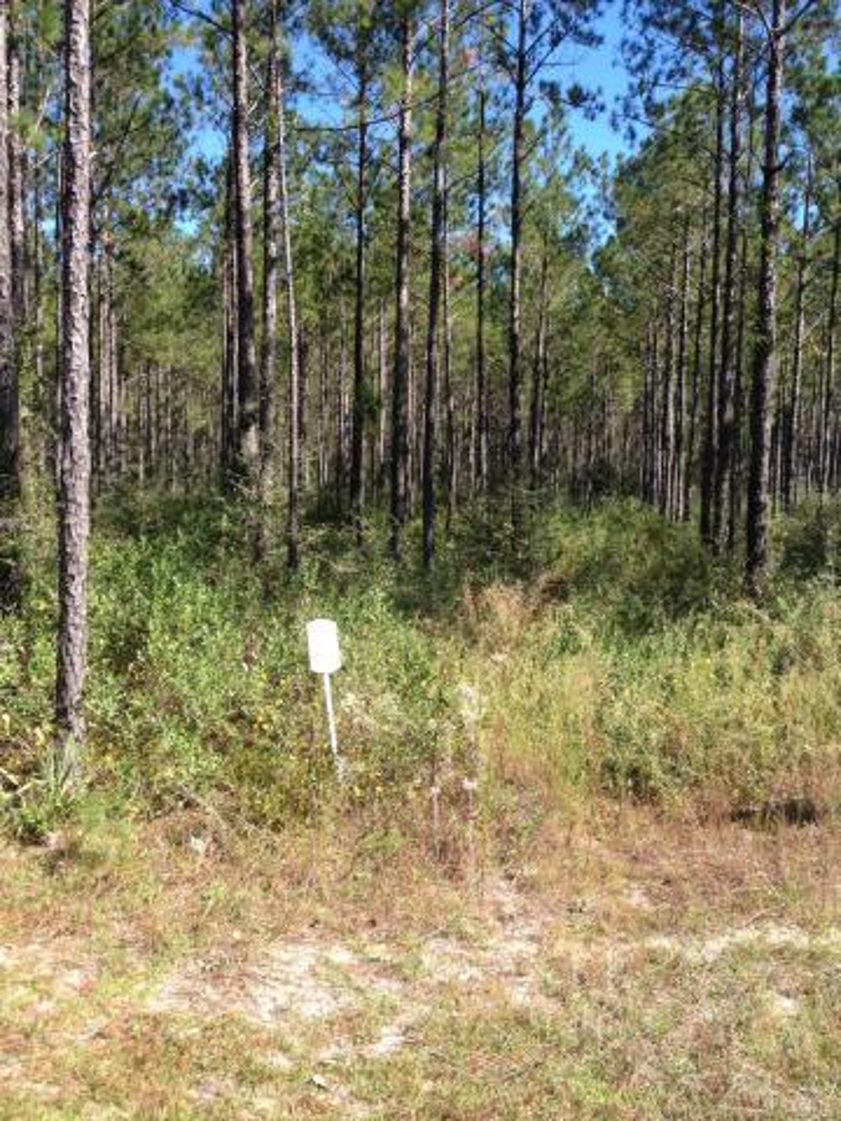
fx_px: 1134
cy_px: 560
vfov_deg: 52.6
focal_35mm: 35
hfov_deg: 40.7
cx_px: 420
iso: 50
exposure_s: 1/620
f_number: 2.4
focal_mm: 4.28
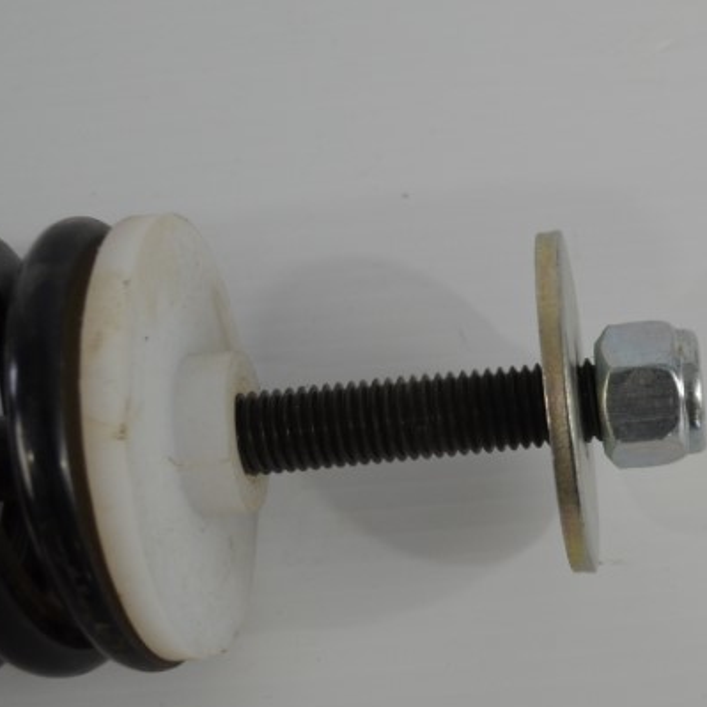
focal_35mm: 74
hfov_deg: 22.5
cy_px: 450
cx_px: 691
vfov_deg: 23.3
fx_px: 1710
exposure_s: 1/80
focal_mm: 20
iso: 400
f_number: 4.5
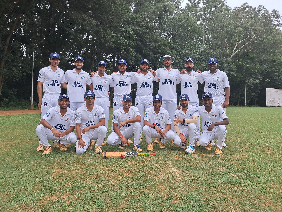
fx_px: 220
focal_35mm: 27
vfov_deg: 51.4
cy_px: 106
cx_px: 141
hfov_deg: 65.3
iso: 50
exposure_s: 1/379
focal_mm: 4
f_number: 1.8
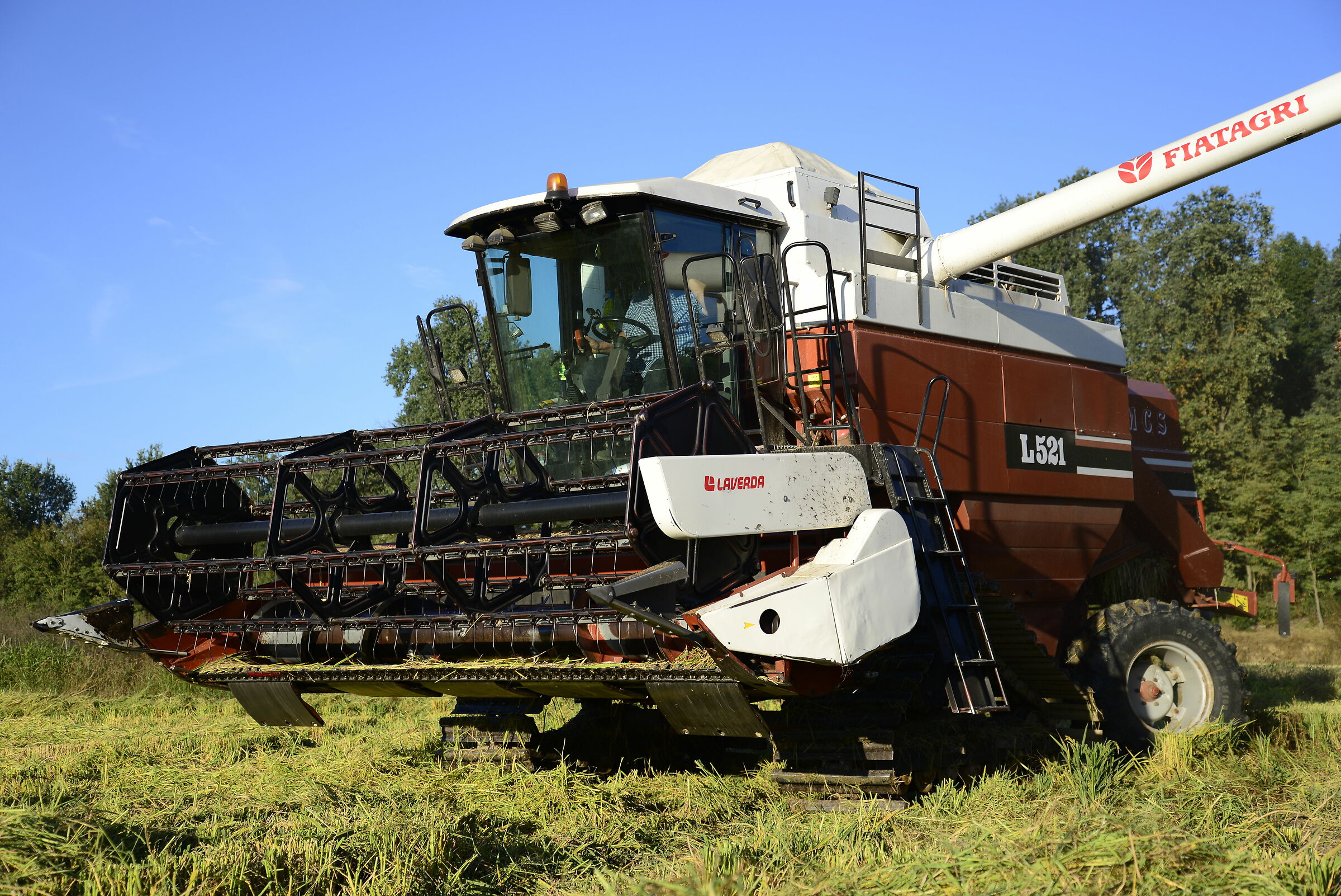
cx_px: 670
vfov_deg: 28.1
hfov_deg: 41.1
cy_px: 448
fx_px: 1789
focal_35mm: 48
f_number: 4.5
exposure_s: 1/500
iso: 100
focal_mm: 48
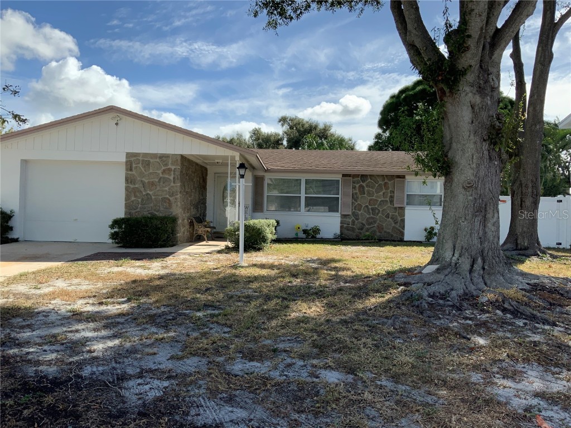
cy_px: 214
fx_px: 478
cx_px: 286
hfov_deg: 61.7
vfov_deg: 48.2
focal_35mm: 29
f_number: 1.8
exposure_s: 1/1848
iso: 16
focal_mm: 3
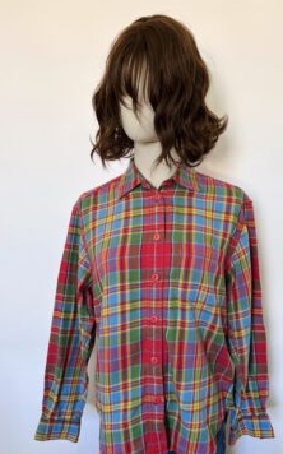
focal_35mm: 31
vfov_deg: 61.1
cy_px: 249
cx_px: 158
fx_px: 383
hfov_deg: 40.5
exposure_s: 1/60
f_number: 1.6
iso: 100
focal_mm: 5.96
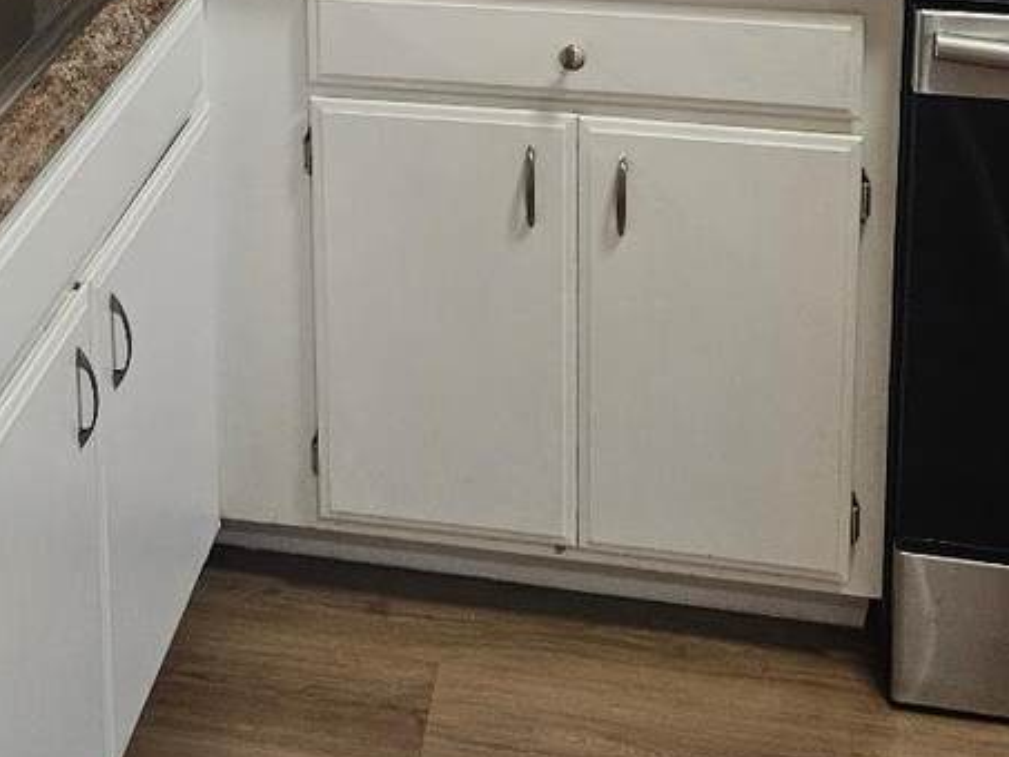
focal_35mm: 65
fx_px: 1895
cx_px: 263
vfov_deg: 20.3
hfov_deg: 29.4
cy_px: -283
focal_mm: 5.4
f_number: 1.8
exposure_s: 1/120
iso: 640
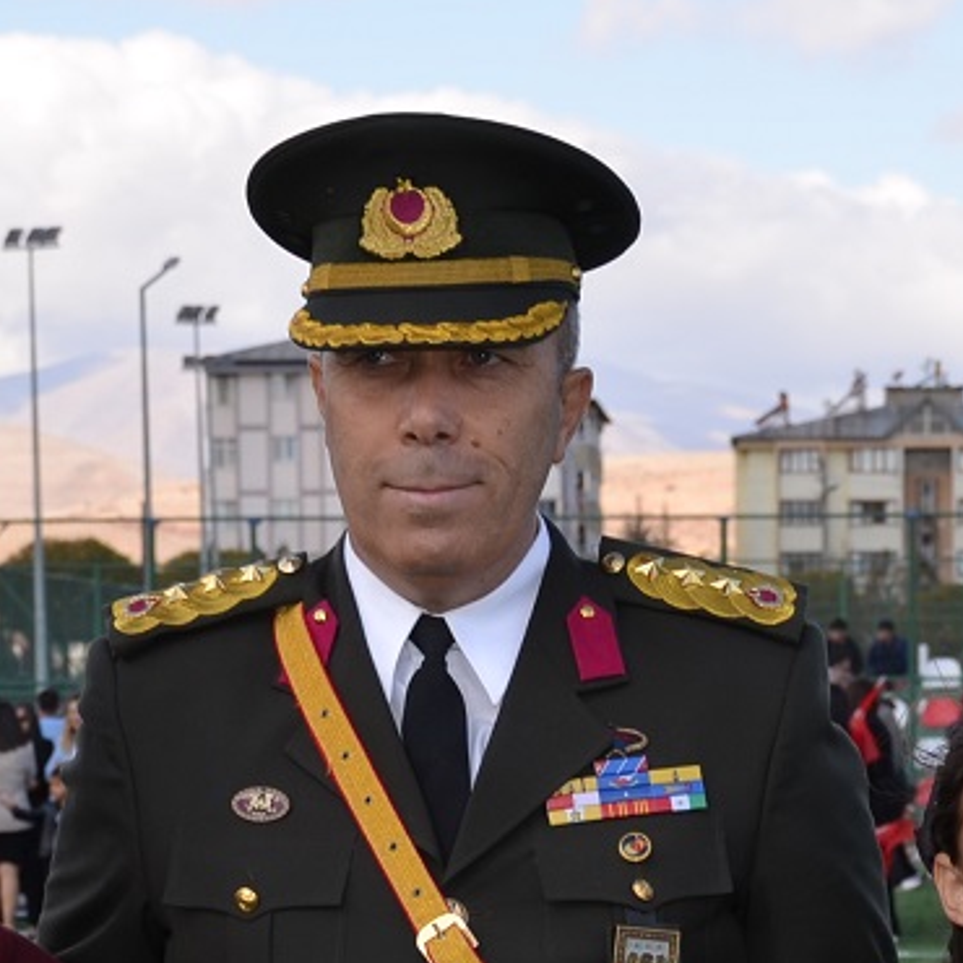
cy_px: 1061
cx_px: 742
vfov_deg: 8.8
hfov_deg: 8.9
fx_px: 6169
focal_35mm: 196
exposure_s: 1/250
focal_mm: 38
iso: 100
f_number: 6.3
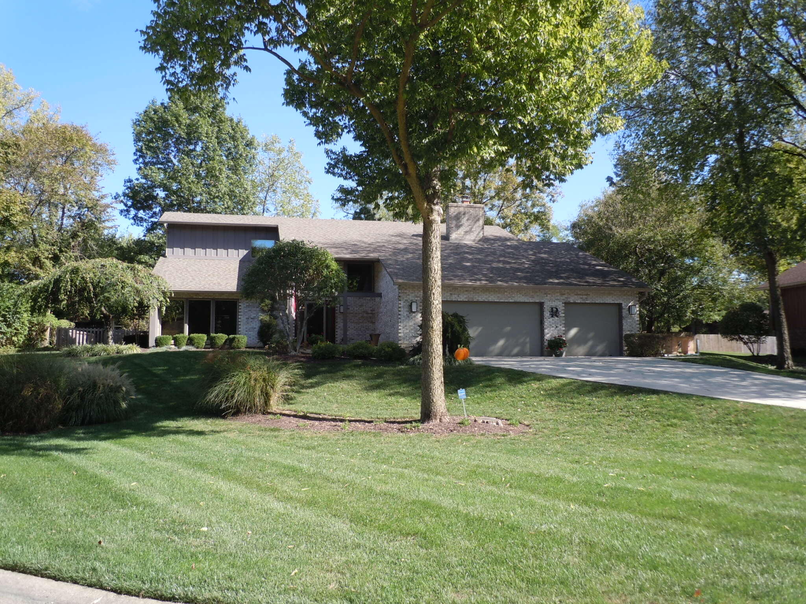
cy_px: 302
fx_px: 652
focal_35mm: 28
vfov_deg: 49.7
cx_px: 403
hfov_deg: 63.4
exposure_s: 1/320
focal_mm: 5
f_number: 3.7
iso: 100
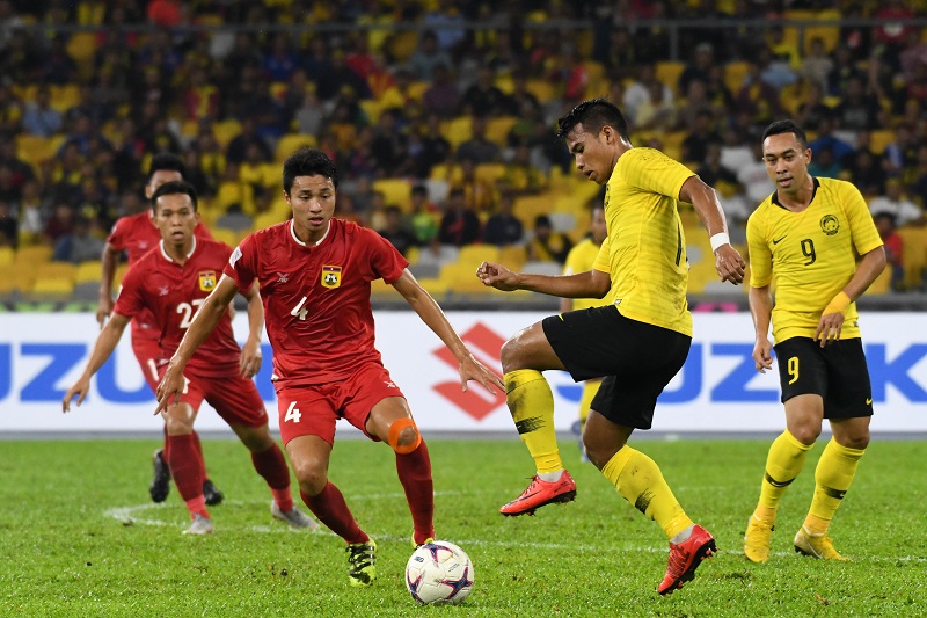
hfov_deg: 5.5
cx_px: 464
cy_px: 309
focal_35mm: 375
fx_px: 9654
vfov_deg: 3.7
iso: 5000
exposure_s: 1/1250
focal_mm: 250
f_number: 5.6
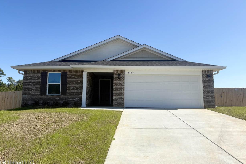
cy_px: 76
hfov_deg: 65.5
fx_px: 191
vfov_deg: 46.4
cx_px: 122
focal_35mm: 28
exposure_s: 1/3831
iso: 50
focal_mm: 5.96
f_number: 1.6
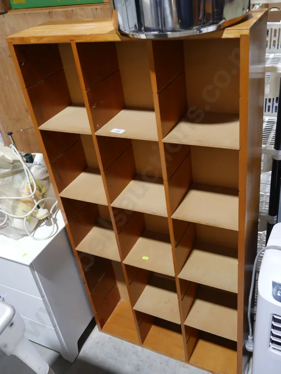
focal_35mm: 34
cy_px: 187
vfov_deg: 53.9
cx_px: 140
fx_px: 368
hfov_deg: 41.8
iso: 400
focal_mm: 17
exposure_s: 1/60
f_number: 4
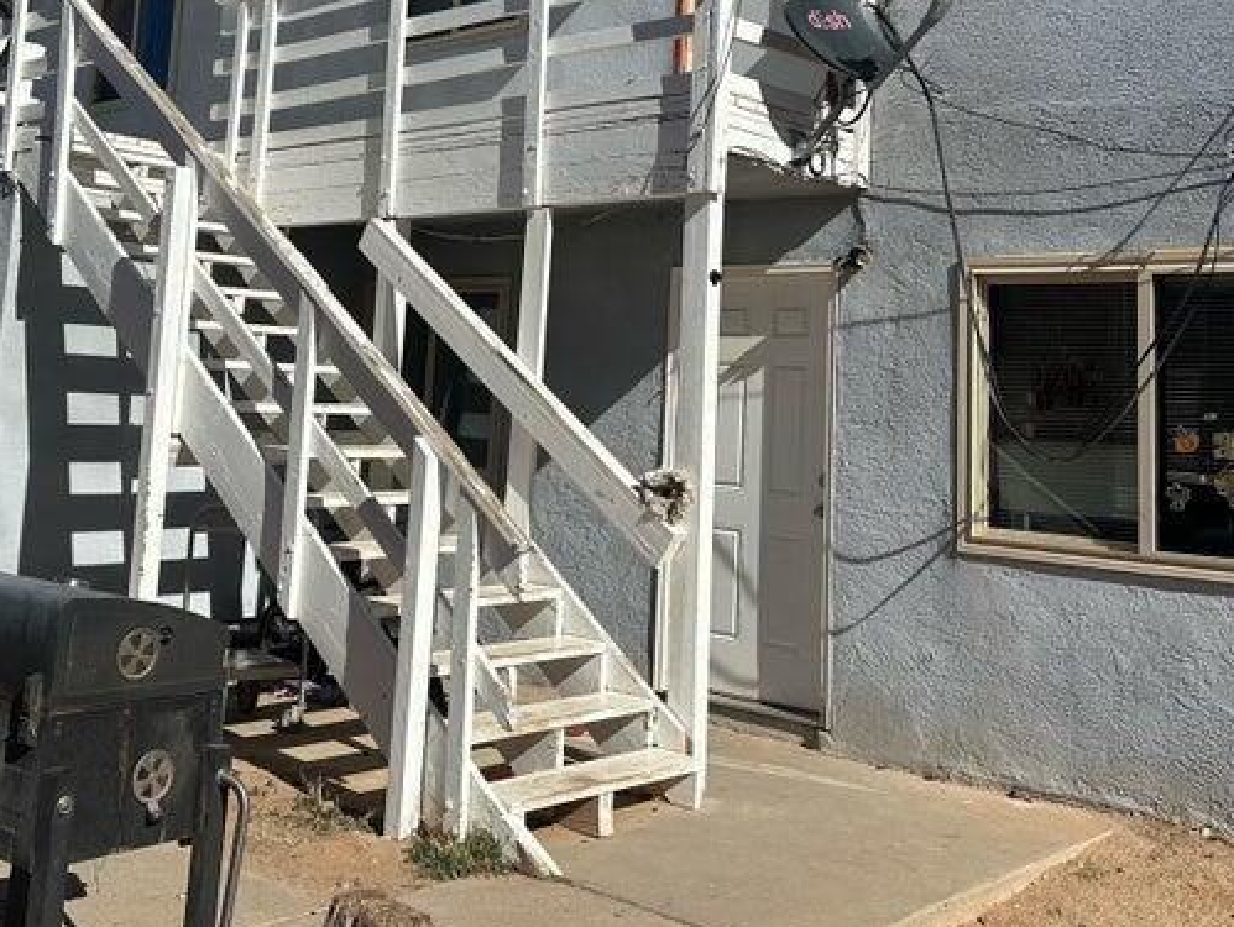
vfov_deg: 34.1
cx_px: 558
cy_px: 188
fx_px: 1463
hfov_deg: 45.7
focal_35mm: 41
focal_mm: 6.86
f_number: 1.78
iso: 80
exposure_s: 1/8929
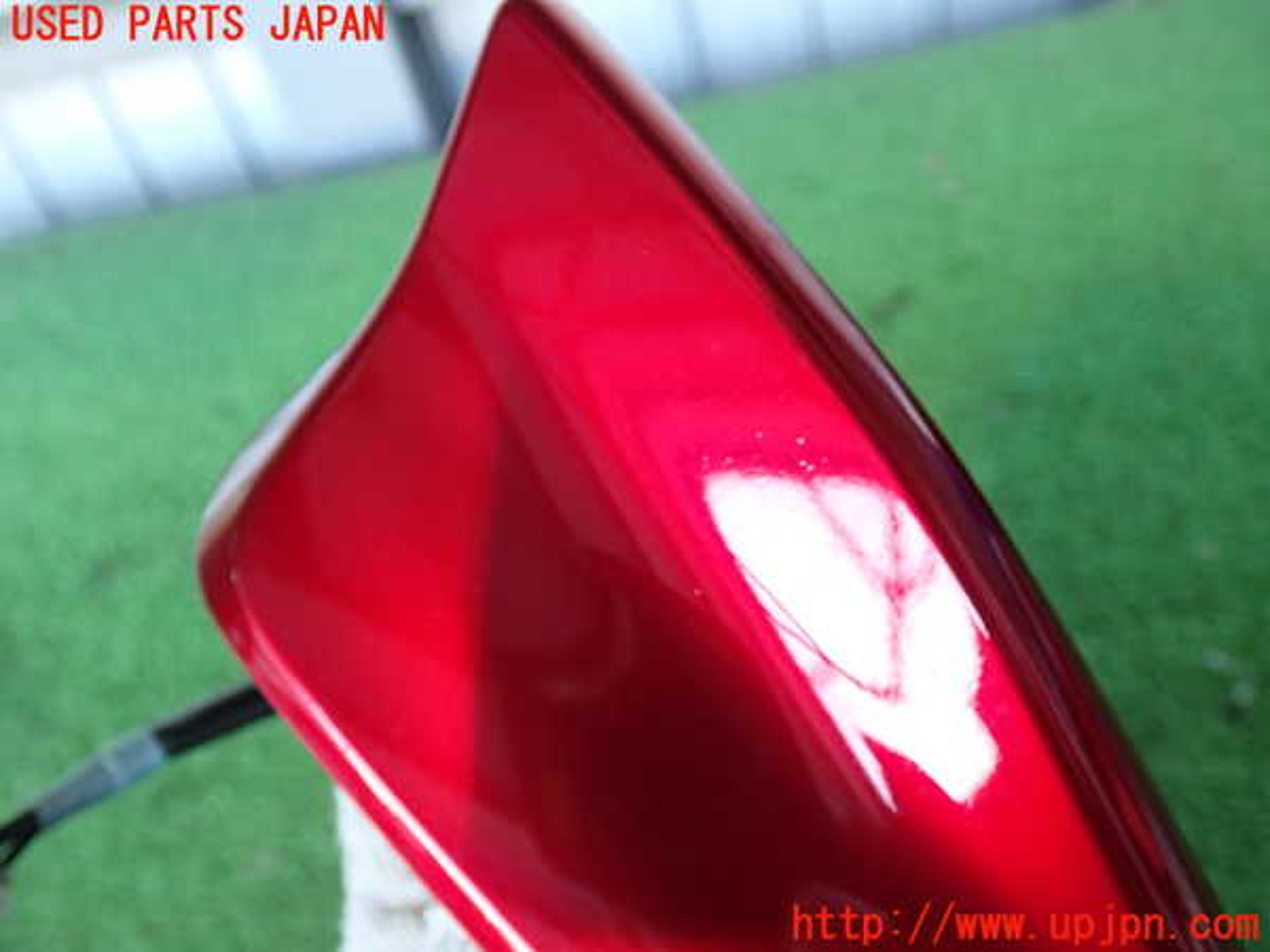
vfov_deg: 39.7
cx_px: 635
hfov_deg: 51.4
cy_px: 476
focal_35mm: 36
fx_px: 1321
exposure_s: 1/40
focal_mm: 6.37
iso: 250
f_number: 2.5
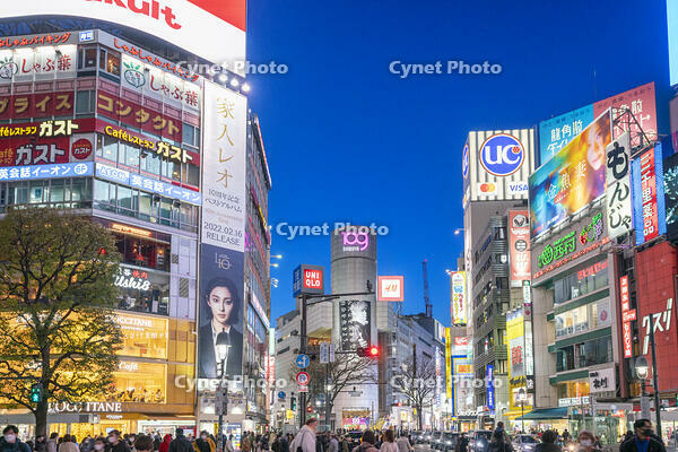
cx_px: 339
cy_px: 226
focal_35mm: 29
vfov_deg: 45.0
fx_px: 546
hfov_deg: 63.7
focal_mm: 29
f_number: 5.6
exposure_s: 1/45
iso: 800
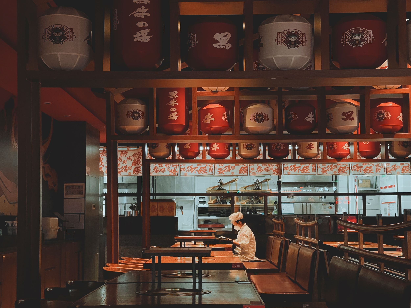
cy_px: 154
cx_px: 206
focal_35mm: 64
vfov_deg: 22.9
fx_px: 760
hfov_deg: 30.3
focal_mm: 7.5
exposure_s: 1/50
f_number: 2.2
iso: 250
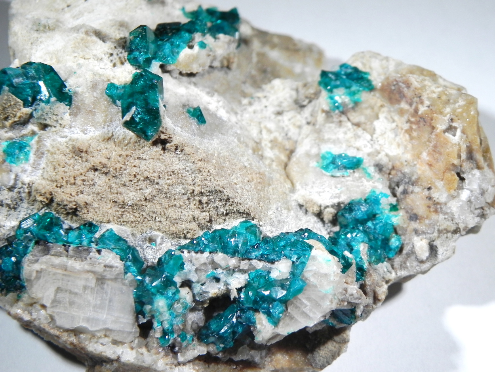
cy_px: 186
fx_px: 1073
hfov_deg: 26.0
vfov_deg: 19.6
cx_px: 248
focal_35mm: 75
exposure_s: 1/128
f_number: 4
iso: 160
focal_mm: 13.4
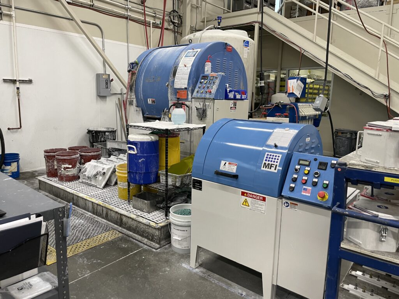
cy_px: 150
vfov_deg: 53.1
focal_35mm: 26
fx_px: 300
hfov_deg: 67.3
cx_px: 200
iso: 125
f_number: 1.6
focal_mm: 4.2
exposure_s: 1/83
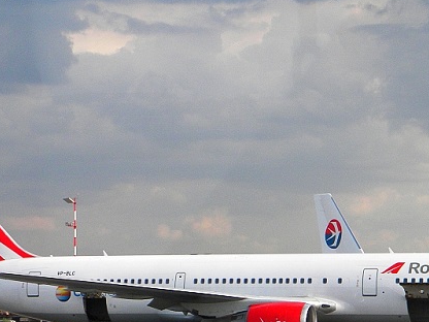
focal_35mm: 129
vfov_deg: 11.5
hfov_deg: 15.3
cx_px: 224
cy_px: 207
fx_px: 1599
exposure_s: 1/500
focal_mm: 12.2
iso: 177
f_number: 4.3
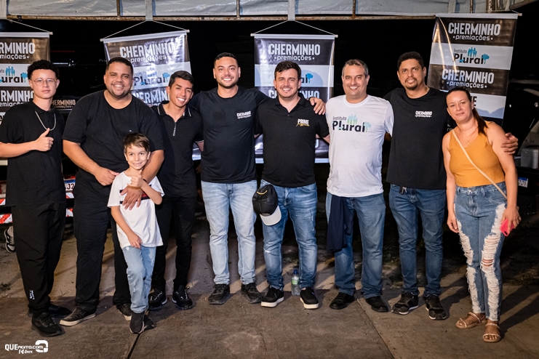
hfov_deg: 53.1
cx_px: 270
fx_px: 539
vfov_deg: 36.9
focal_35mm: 36
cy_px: 180
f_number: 2.8
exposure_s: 1/160
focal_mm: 24
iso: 2500
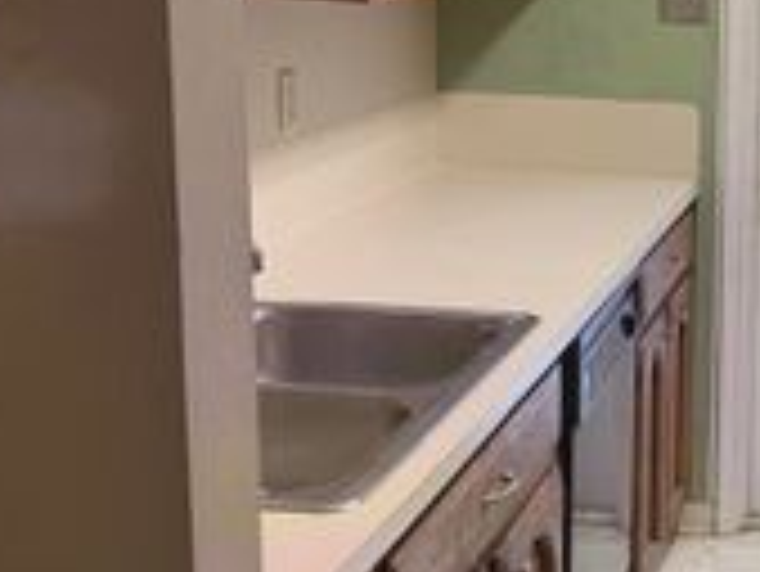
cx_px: 913
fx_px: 1560
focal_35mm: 71
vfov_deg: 20.7
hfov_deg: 24.7
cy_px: 236
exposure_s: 1/120
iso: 200
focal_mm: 6.76
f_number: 1.78
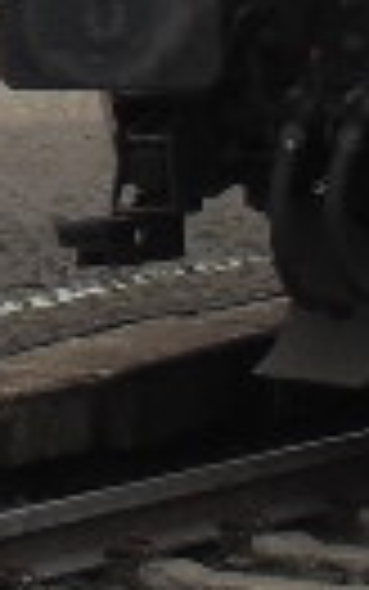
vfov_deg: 3.2
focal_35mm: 657
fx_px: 10560
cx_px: 1498
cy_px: -581
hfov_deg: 2.0
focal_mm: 13.5
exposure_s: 1/90
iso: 100
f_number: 4.4
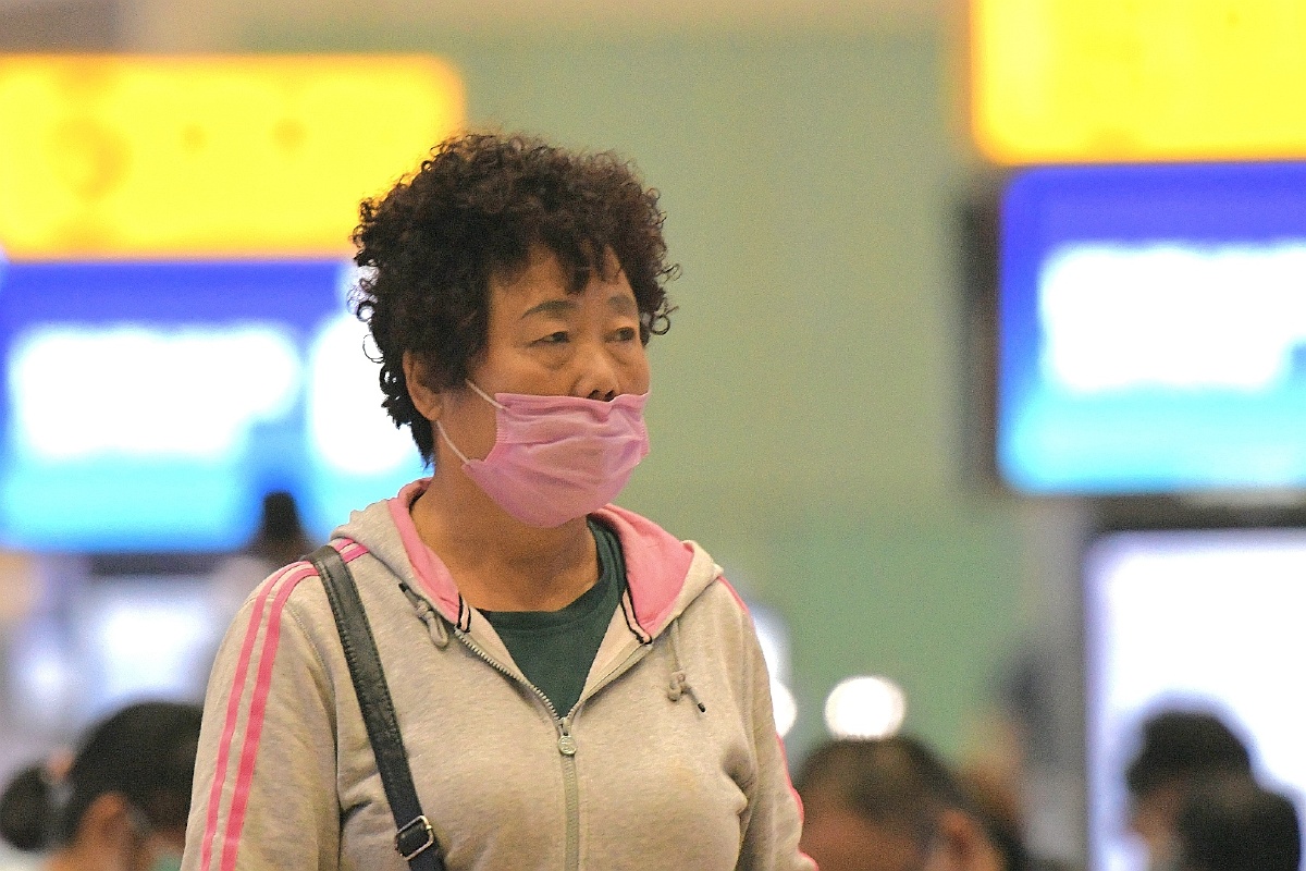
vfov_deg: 2.3
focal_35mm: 600
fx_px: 21765
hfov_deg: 3.4
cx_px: 653
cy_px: 436
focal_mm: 400
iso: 5600
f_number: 5.6
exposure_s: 1/200
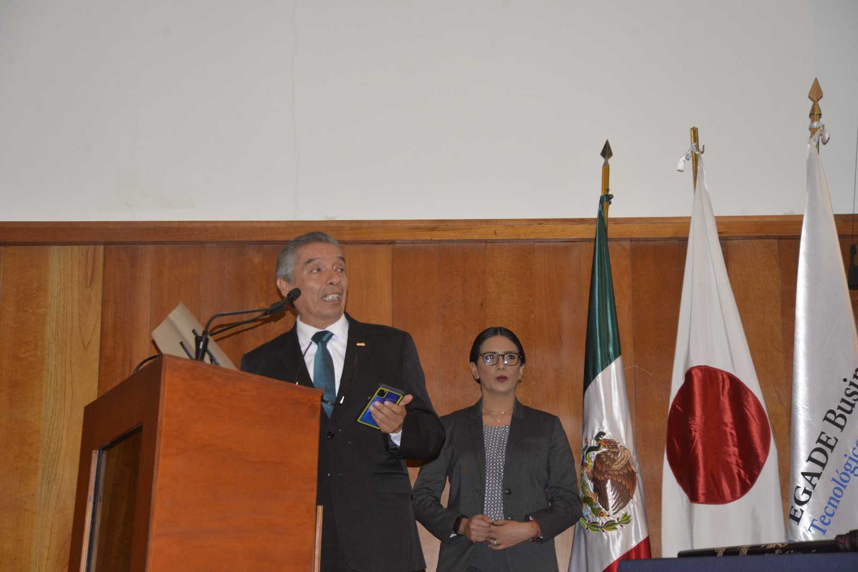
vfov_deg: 16.1
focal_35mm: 85
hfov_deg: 23.9
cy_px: 286
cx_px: 429
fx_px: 2026
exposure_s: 1/60
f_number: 6.3
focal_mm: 85
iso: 2500
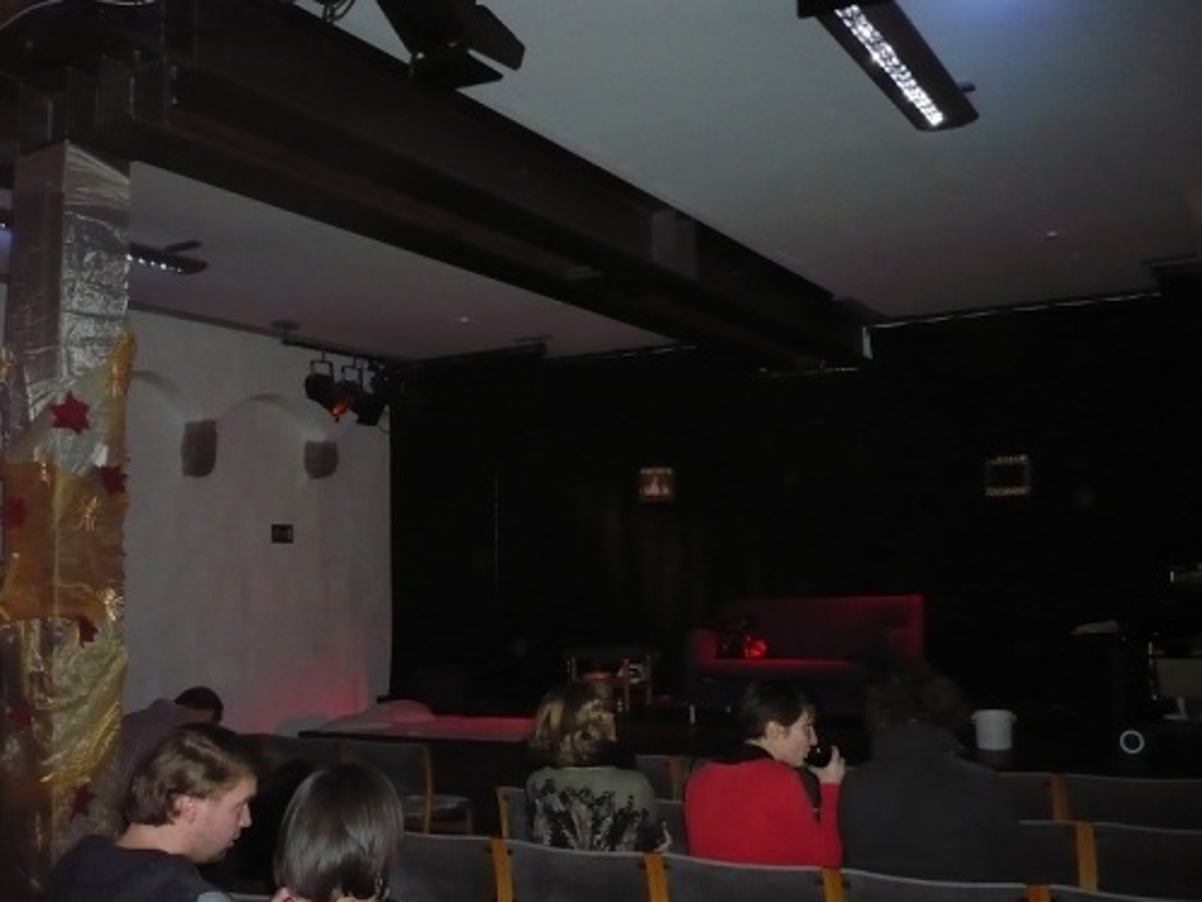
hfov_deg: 52.6
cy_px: 451
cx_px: 601
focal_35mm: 35
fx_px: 1215
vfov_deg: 40.7
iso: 500
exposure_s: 1/30
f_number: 2.8
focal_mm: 5.8
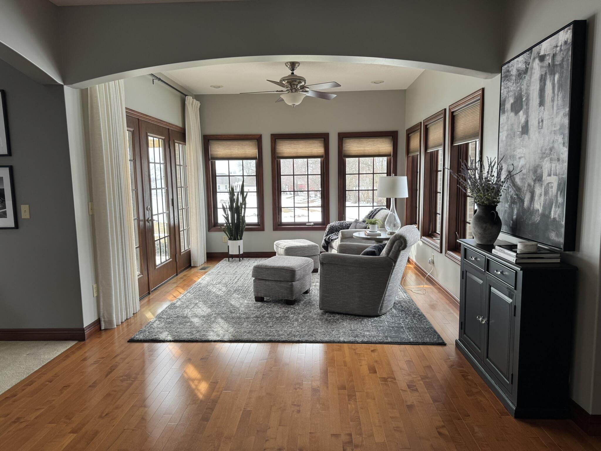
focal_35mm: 24
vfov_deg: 56.8
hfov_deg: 71.6
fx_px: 417
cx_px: 300
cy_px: 226
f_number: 1.78
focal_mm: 6.76
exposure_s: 1/152
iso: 64
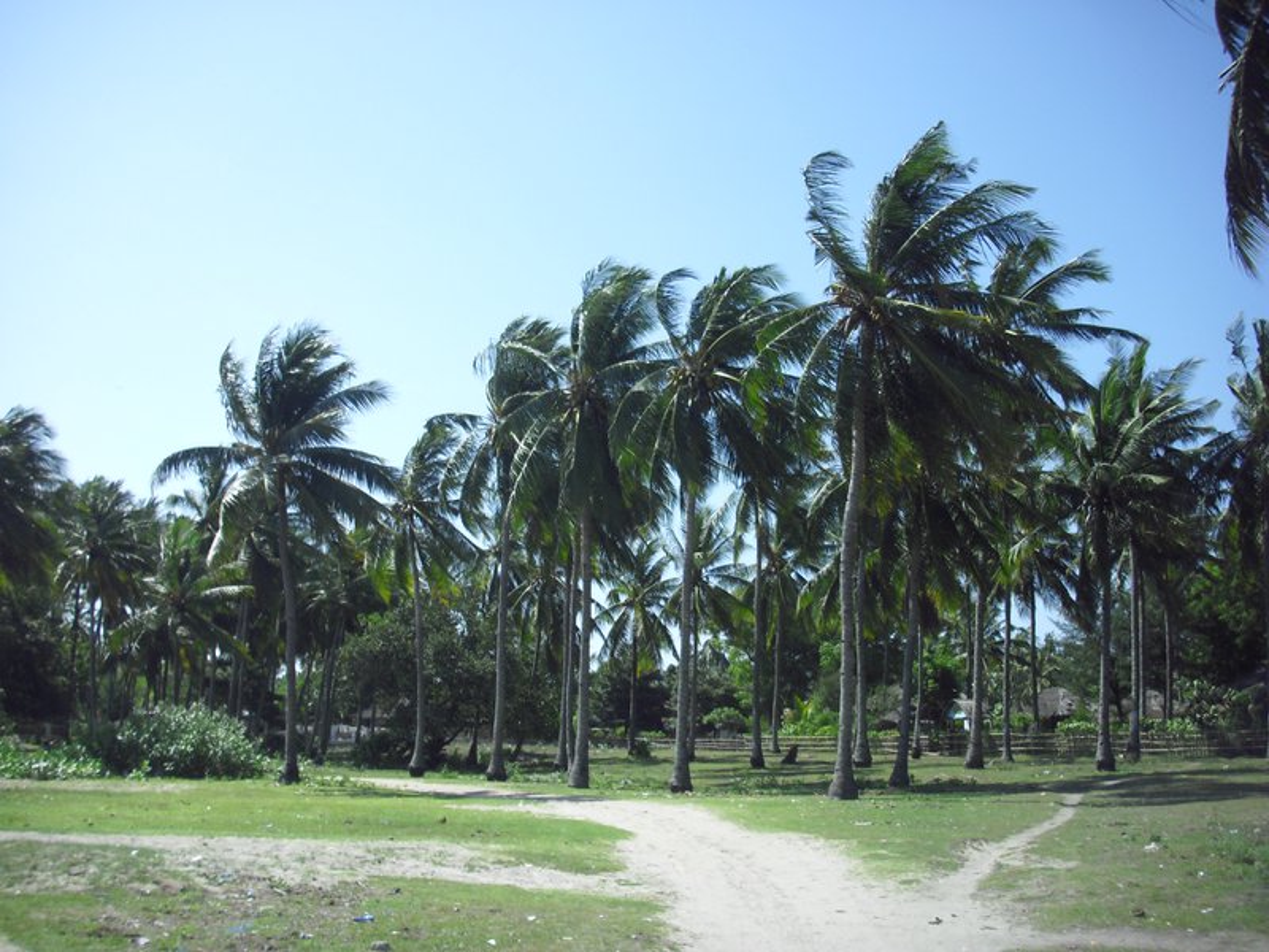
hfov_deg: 49.0
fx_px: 1393
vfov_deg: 37.7
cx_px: 634
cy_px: 476
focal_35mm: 38
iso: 100
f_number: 8
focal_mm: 6.2
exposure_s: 1/200
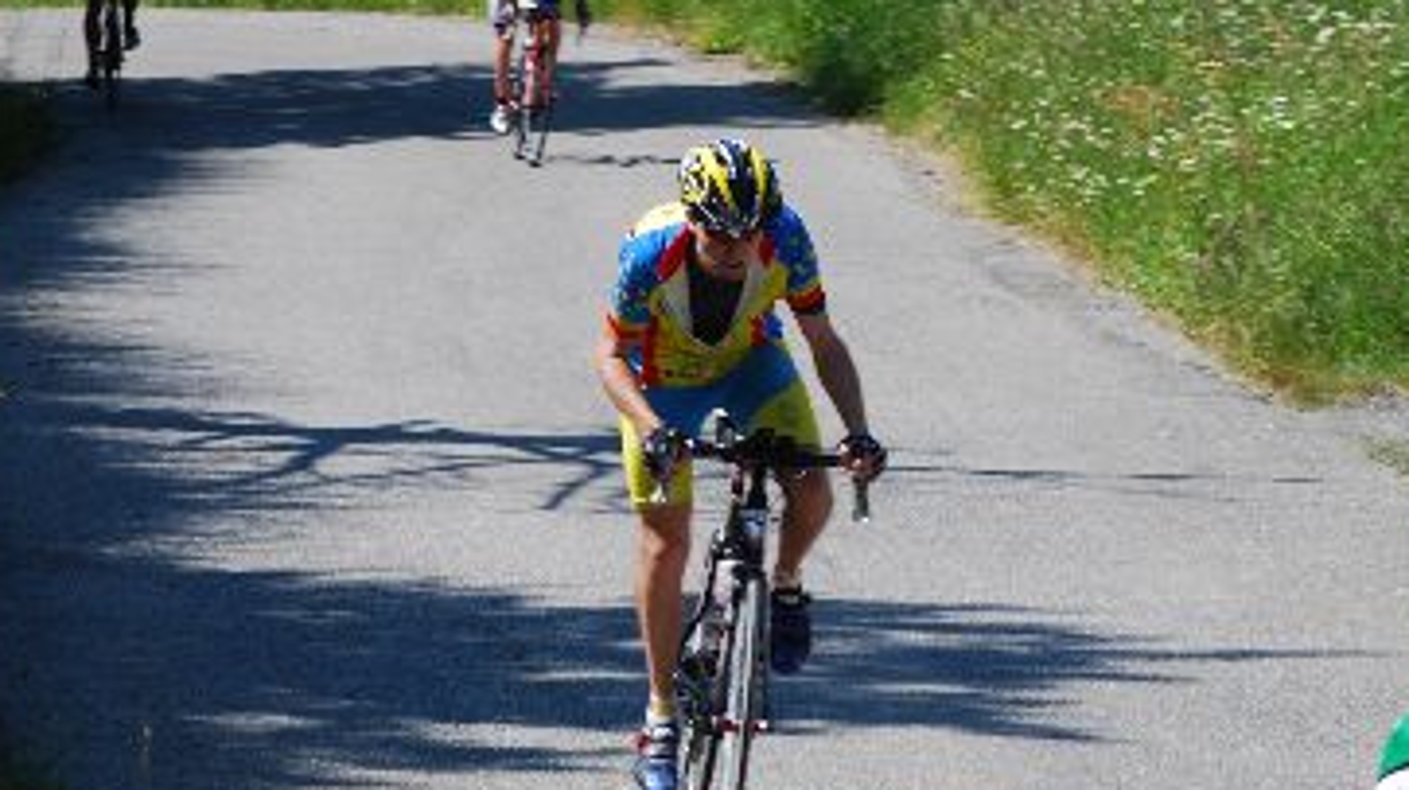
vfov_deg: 5.3
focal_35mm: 227
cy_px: 372
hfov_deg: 9.5
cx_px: 716
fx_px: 8475
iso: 100
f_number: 10
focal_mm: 116
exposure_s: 1/125
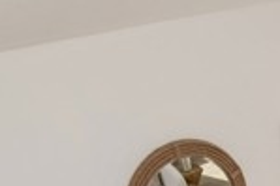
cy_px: 333
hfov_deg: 27.3
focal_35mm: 60
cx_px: 374
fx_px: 466
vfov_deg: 18.1
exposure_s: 1/125
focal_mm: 14
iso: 160
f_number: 5.6
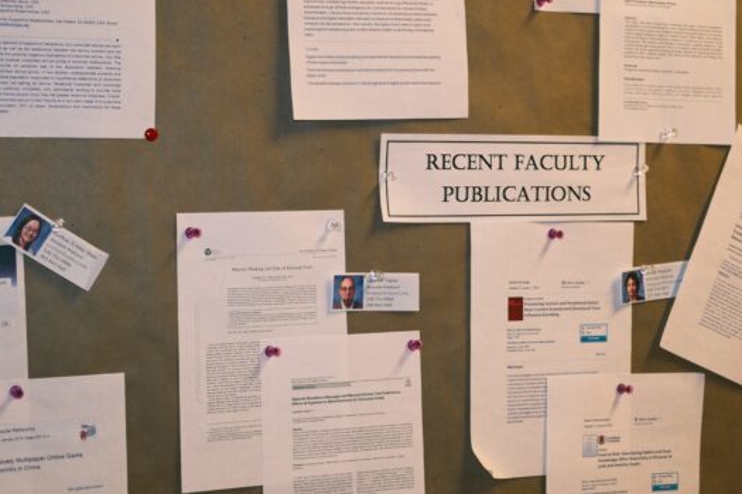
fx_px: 1237
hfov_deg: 33.3
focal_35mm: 60
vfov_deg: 22.6
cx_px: 424
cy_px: 182
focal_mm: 27
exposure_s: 1/125
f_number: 2.8
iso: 640
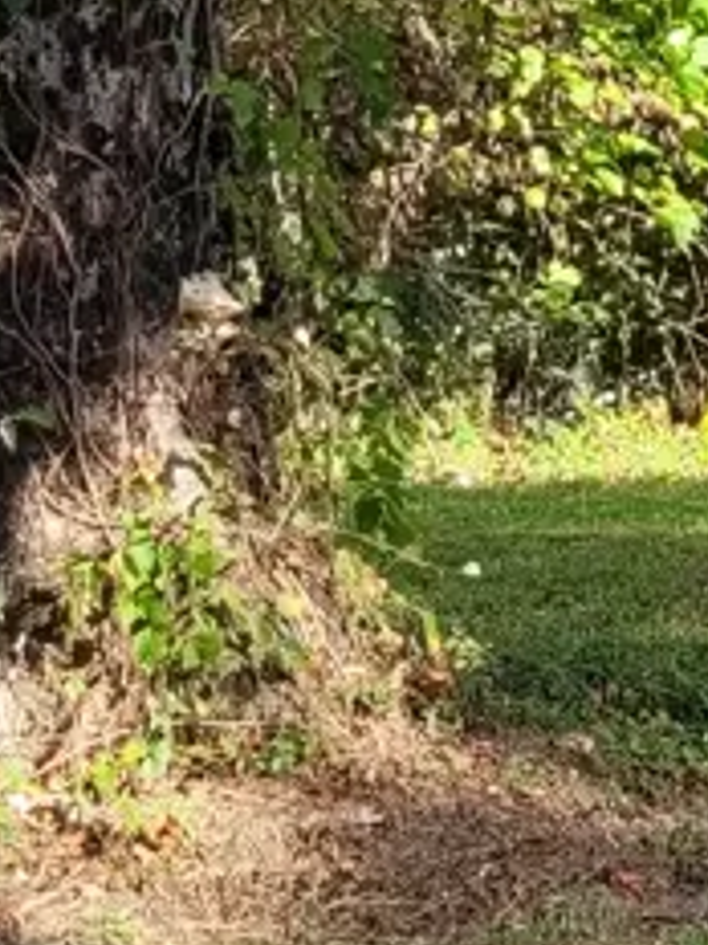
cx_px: 1388
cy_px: 582
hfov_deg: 7.9
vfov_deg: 11.0
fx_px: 4881
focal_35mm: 179
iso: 40
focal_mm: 5.4
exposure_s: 1/662
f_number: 1.8
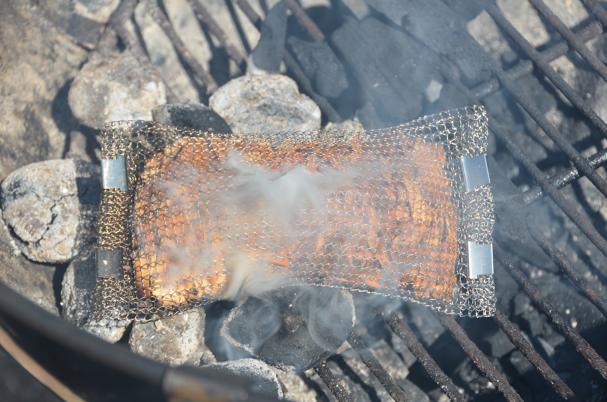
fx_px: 2271
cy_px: 201
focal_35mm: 135
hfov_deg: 15.2
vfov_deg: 10.1
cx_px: 304
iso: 100
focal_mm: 90
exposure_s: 1/250
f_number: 8
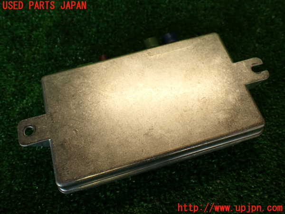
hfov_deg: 56.8
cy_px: 107
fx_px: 263
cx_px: 142
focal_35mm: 32
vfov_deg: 44.2
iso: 100
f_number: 2.4
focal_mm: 5.79
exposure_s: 1/80
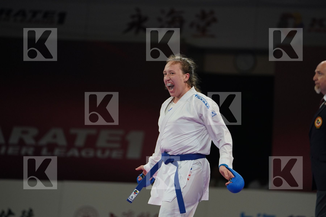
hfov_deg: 10.3
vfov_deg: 6.9
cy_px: 108
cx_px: 163
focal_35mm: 200
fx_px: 1811
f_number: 2.8
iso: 1250
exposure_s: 1/1000
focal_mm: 200
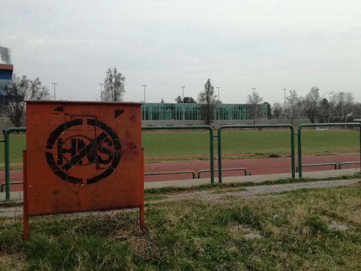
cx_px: 180
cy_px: 136
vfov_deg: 51.4
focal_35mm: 27
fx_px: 282
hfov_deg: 65.3
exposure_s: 1/1379
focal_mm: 3.79
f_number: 2
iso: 50
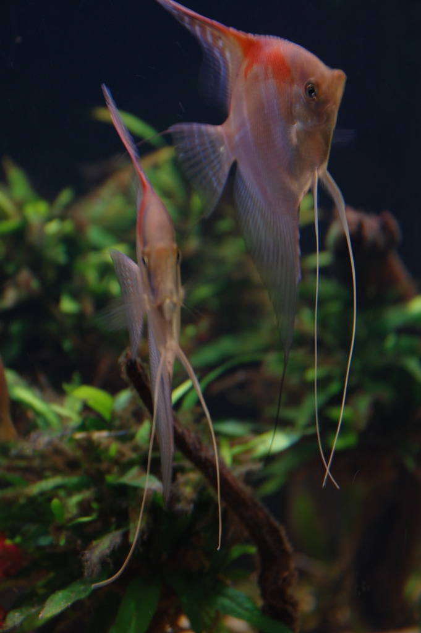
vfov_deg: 24.2
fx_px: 1476
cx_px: 210
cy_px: 316
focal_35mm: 84
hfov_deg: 16.2
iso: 200
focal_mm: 56
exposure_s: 1/10
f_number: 5
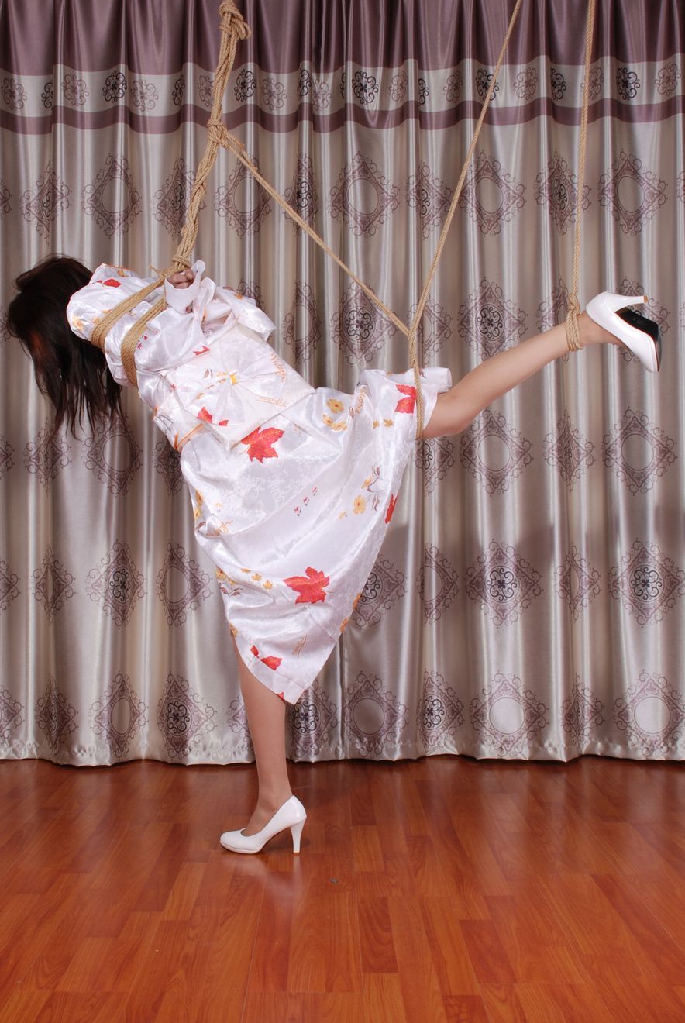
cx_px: 291
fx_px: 1138
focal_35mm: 40
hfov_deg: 33.4
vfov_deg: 48.4
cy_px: 529
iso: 100
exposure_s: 1/8
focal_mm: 22
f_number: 8
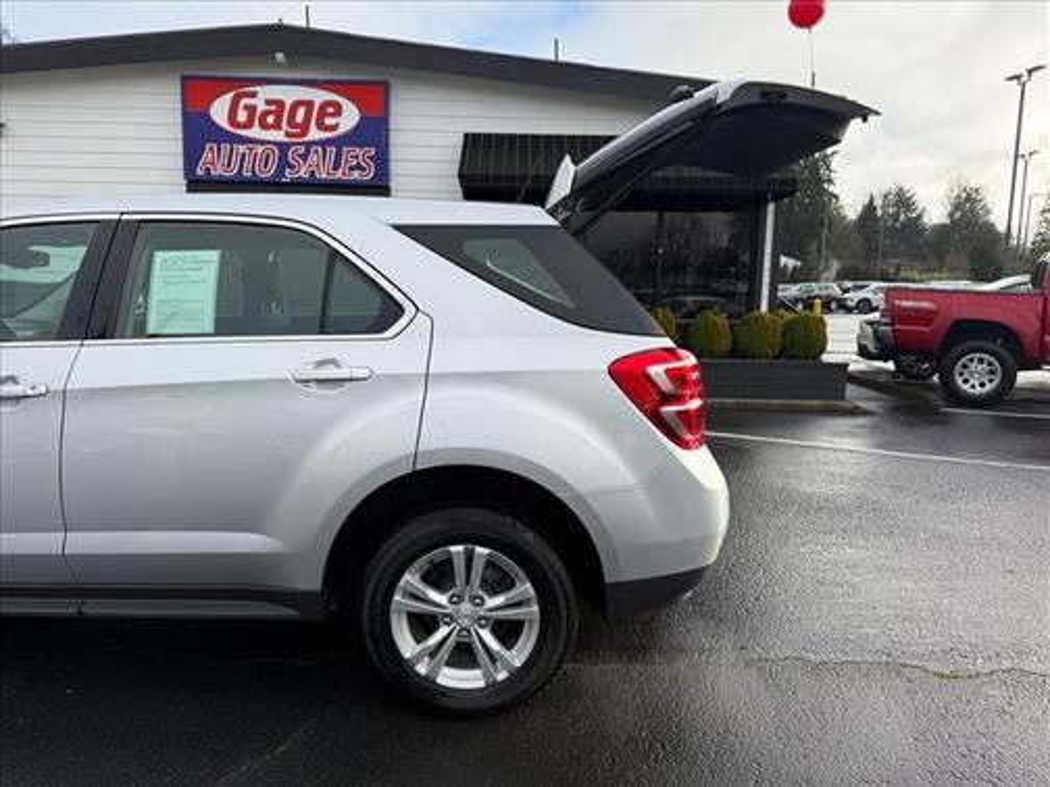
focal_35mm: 24
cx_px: 525
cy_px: 394
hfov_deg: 71.6
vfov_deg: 56.8
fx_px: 728
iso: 100
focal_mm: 6.76
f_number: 1.78
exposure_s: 1/2445
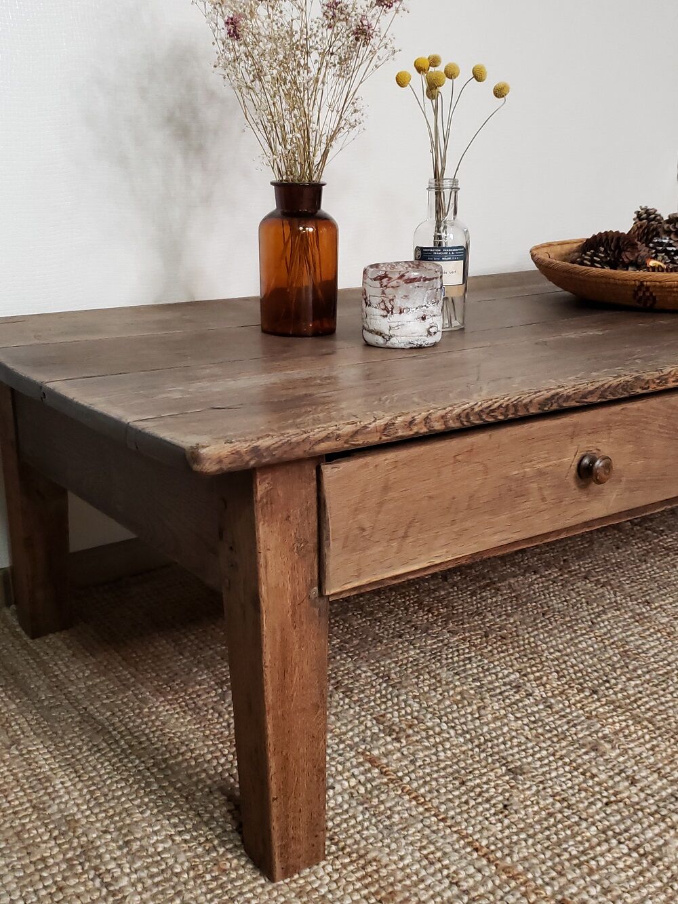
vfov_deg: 67.3
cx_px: 339
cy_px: 452
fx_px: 679
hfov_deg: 53.1
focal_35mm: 26
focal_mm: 4.3
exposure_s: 1/50
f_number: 1.5
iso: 320
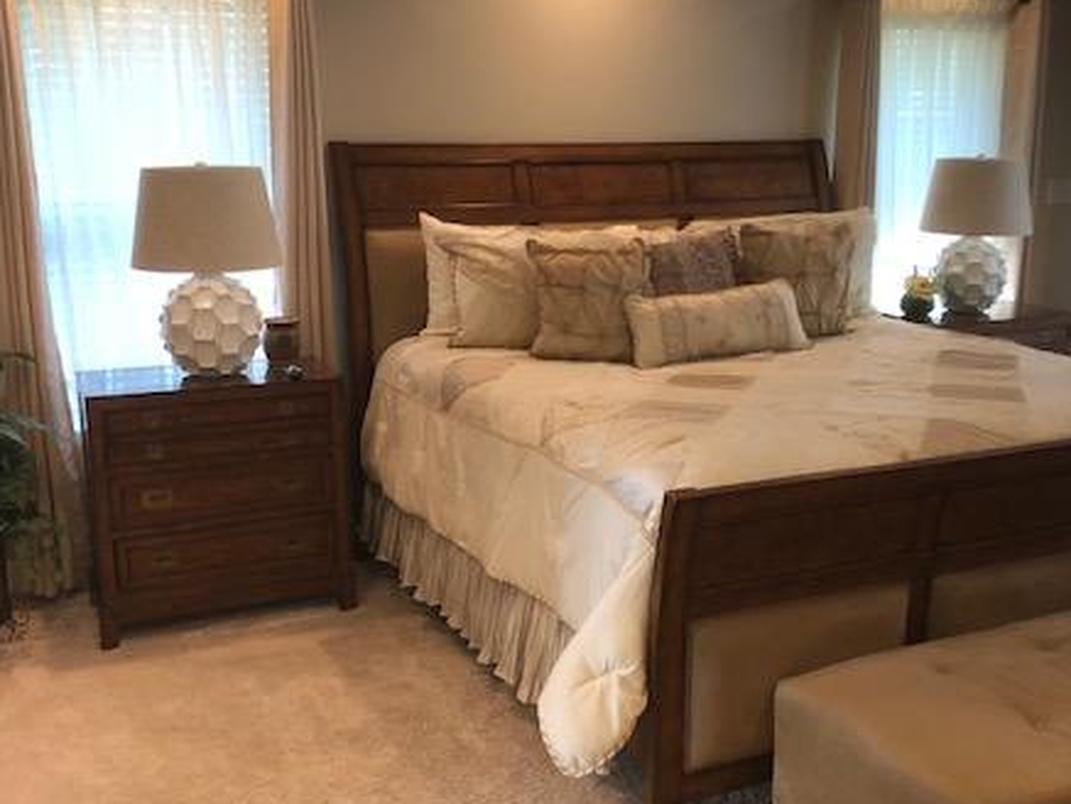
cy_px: 422
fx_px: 1269
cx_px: 603
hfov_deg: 45.7
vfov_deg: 35.1
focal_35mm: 41
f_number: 1.8
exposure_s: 1/13
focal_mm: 3.99
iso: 100
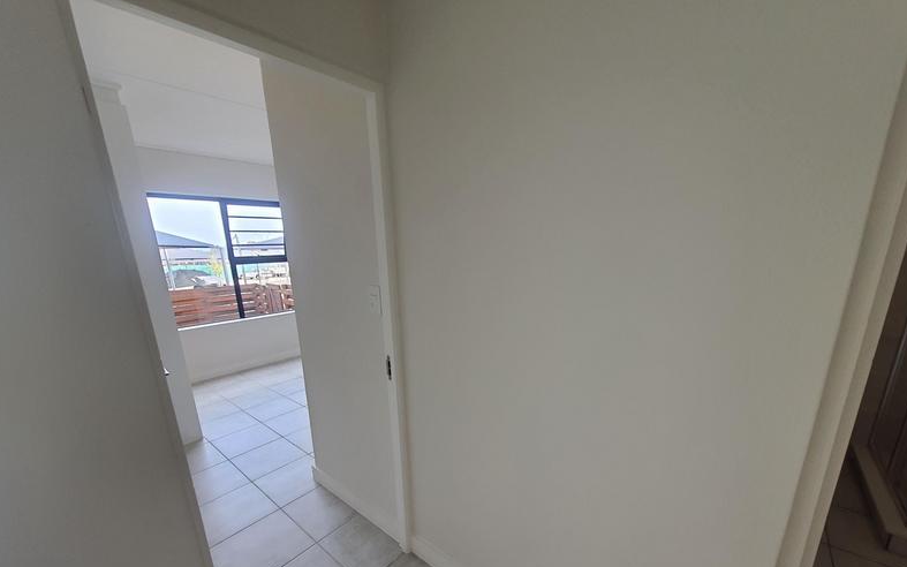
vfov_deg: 78.1
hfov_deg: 105.3
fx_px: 346
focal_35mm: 14
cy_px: 327
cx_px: 453
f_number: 2.2
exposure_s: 1/100
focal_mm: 1.74
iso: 50
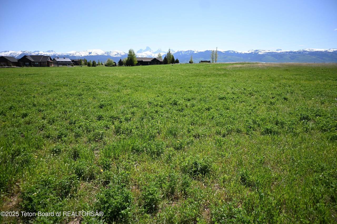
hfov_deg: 73.8
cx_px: 168
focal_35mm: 24
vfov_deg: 53.1
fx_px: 225
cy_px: 112
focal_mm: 16
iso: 360
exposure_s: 1/4000
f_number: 3.5
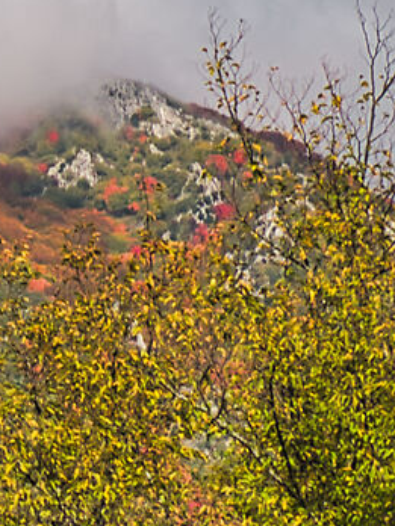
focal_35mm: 344
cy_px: 103
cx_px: -393
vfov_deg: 5.8
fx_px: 5234
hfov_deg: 4.3
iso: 100
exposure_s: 1/80
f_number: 7.1
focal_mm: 35
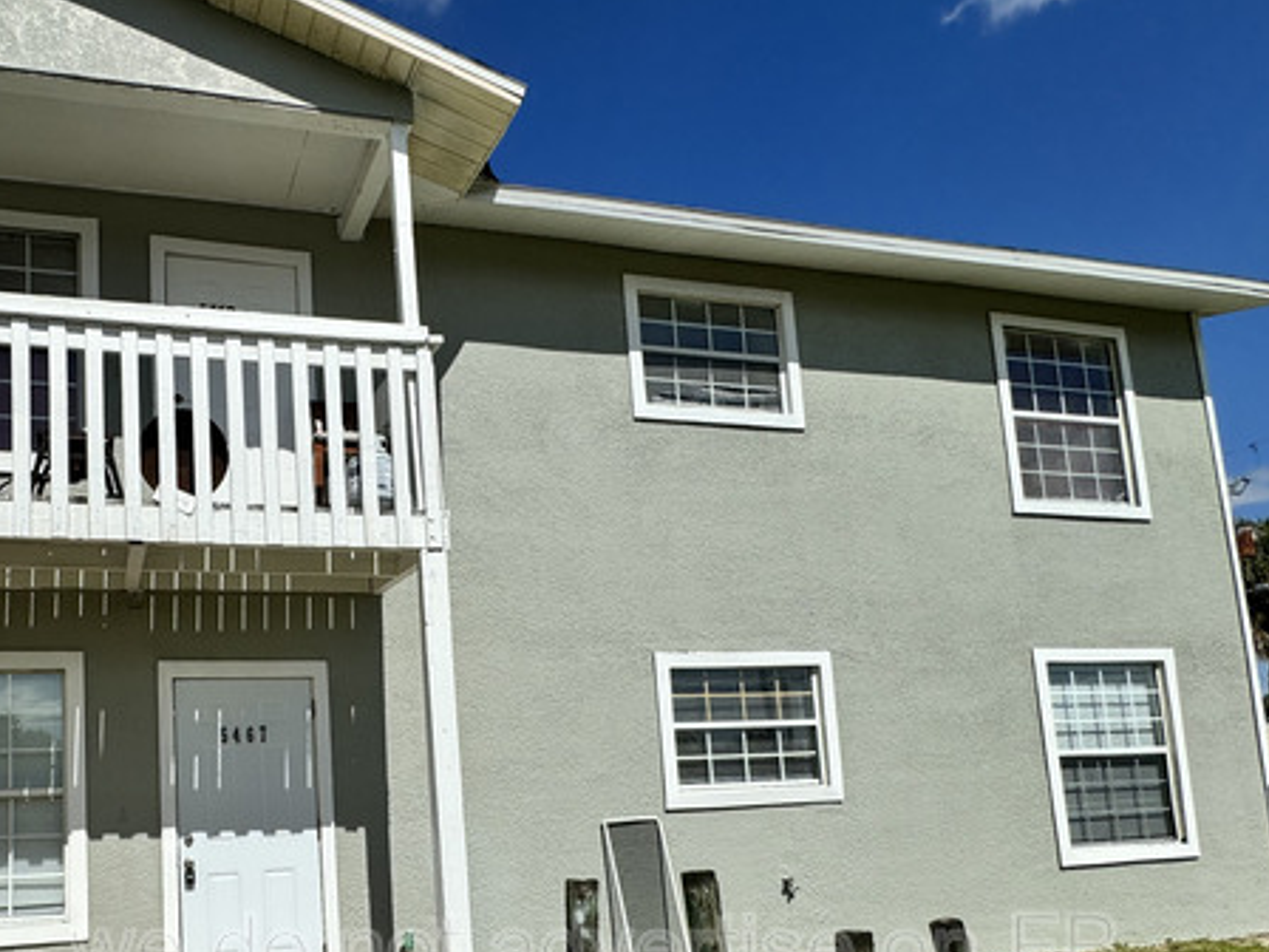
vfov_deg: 52.6
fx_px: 916
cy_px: 708
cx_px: 329
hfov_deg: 65.5
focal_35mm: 25
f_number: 2.2
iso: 32
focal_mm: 2.22
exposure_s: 1/4367
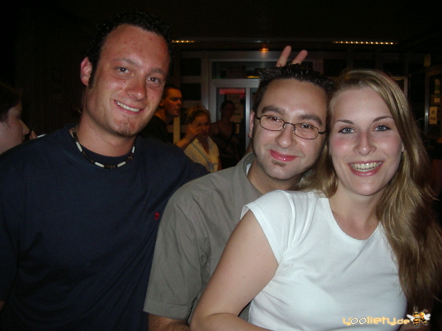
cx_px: 221
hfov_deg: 49.0
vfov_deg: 37.7
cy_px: 166
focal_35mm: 38
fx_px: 485
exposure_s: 1/60
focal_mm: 5.8
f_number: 2.6
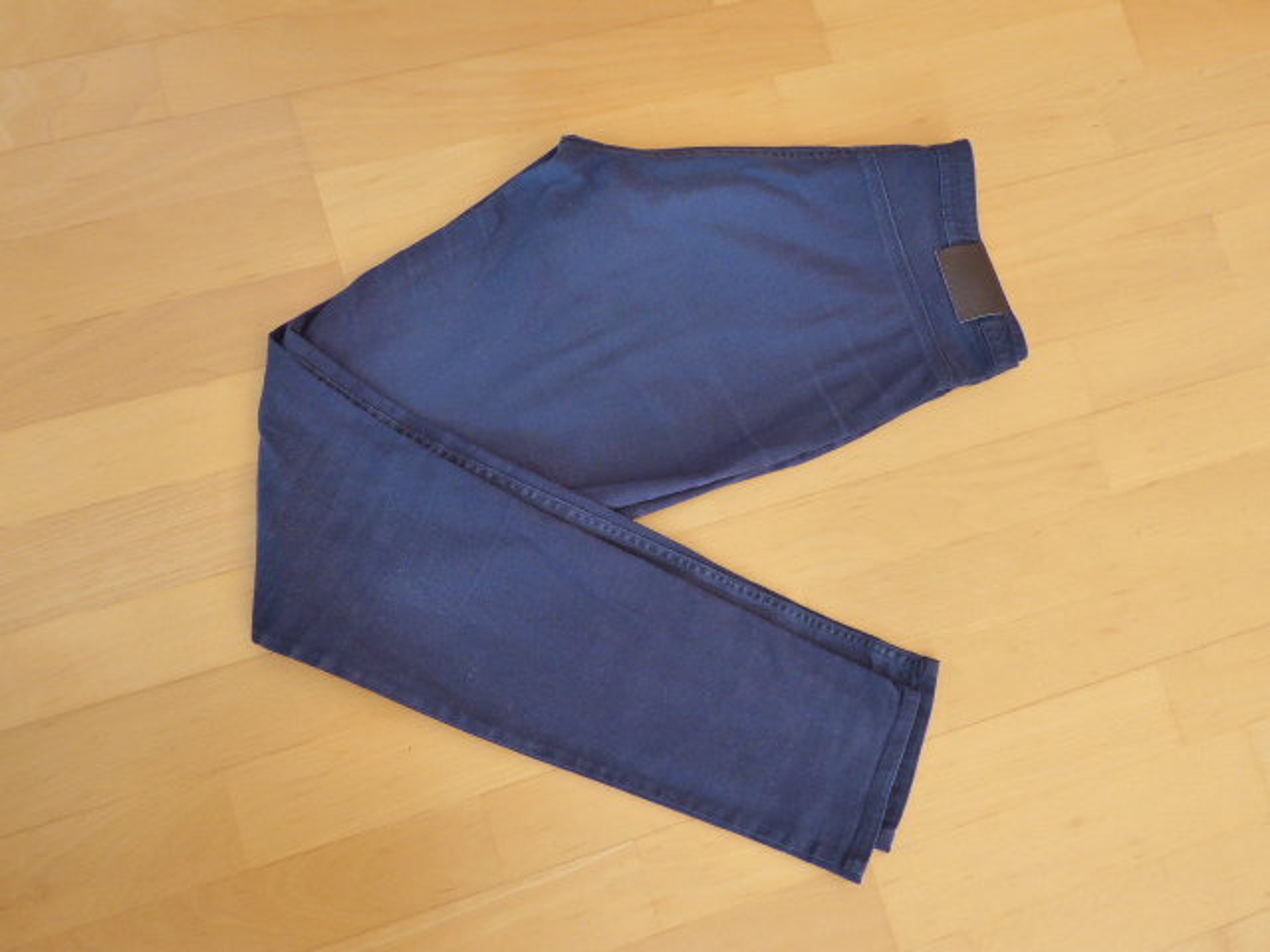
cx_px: 635
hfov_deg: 51.4
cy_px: 476
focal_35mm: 36
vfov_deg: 39.7
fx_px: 1321
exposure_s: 1/25
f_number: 3.7
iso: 400
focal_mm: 6.3
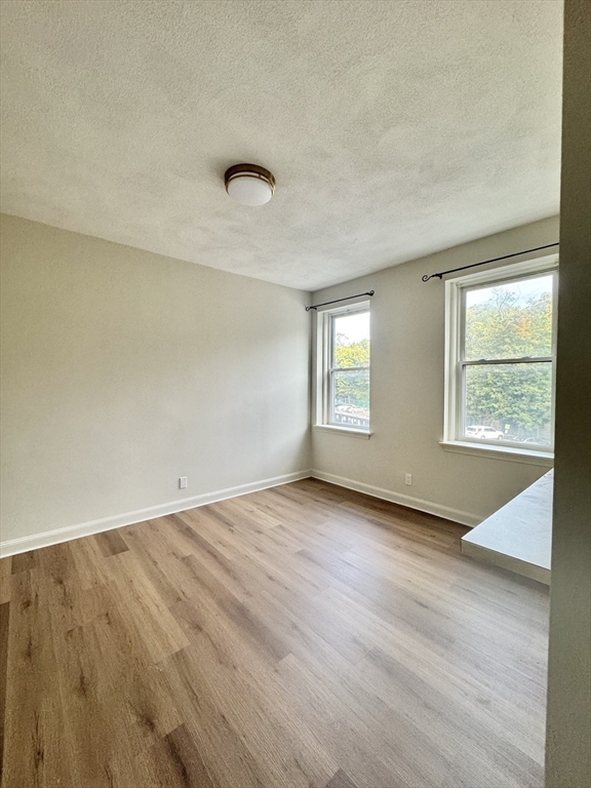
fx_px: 319
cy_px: 394
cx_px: 296
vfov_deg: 102.1
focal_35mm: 14
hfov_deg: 85.7
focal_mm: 2.22
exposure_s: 1/99
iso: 160
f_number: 2.2
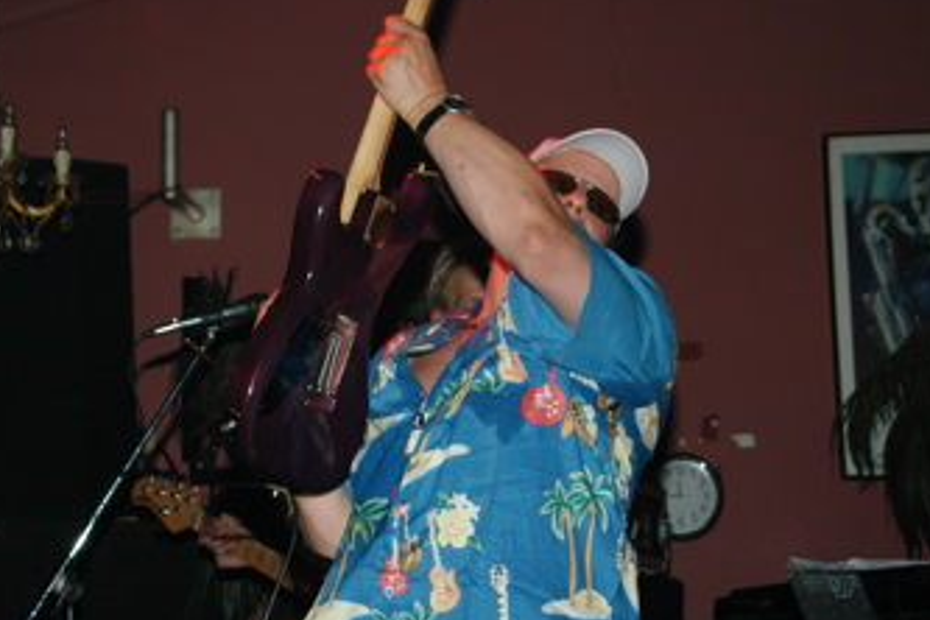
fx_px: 2196
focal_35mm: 85
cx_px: 342
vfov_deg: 16.1
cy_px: 264
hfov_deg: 23.8
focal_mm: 42
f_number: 5.6
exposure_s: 1/60
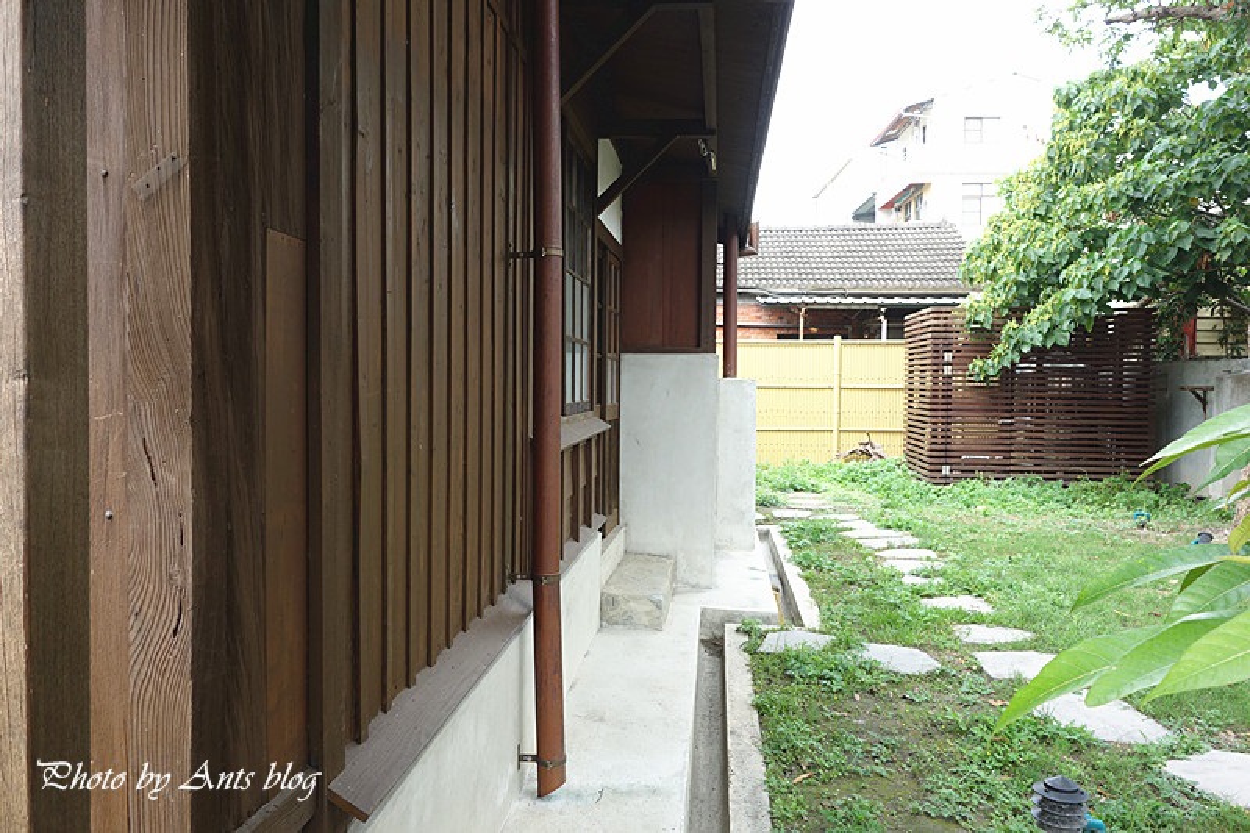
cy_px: 416
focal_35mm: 28
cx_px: 625
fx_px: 972
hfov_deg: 65.5
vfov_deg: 46.4
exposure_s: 1/100
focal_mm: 10.4
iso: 125
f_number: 5
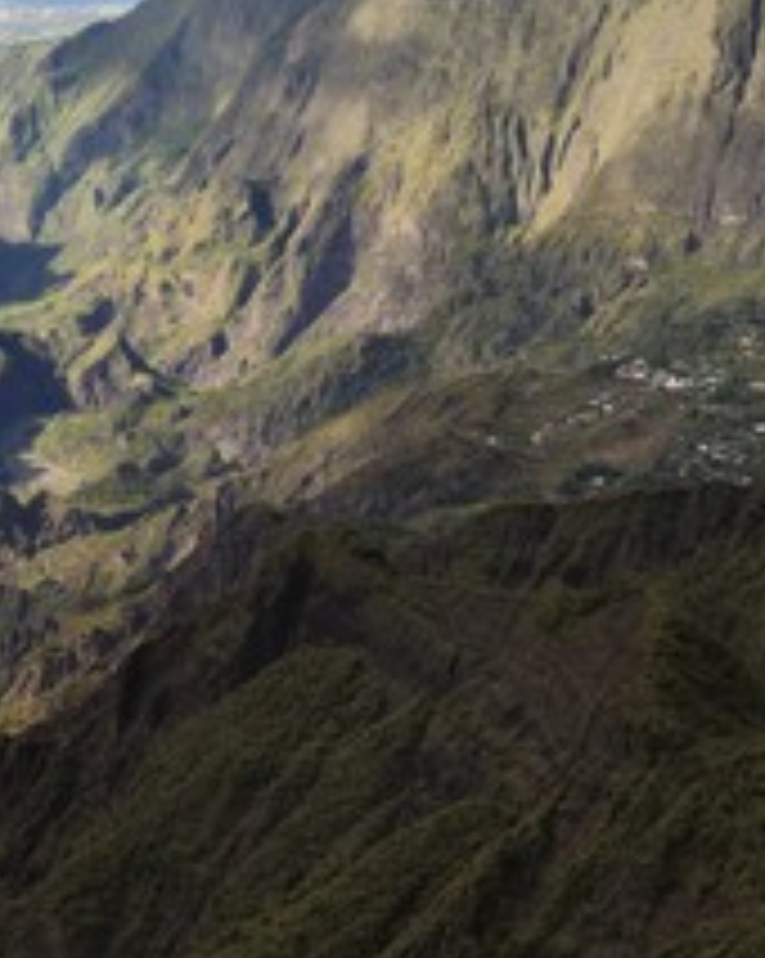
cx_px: 43
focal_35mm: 130
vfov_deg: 14.8
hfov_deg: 11.8
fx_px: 3684
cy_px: 337
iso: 800
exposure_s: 1/800
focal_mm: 70
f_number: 8
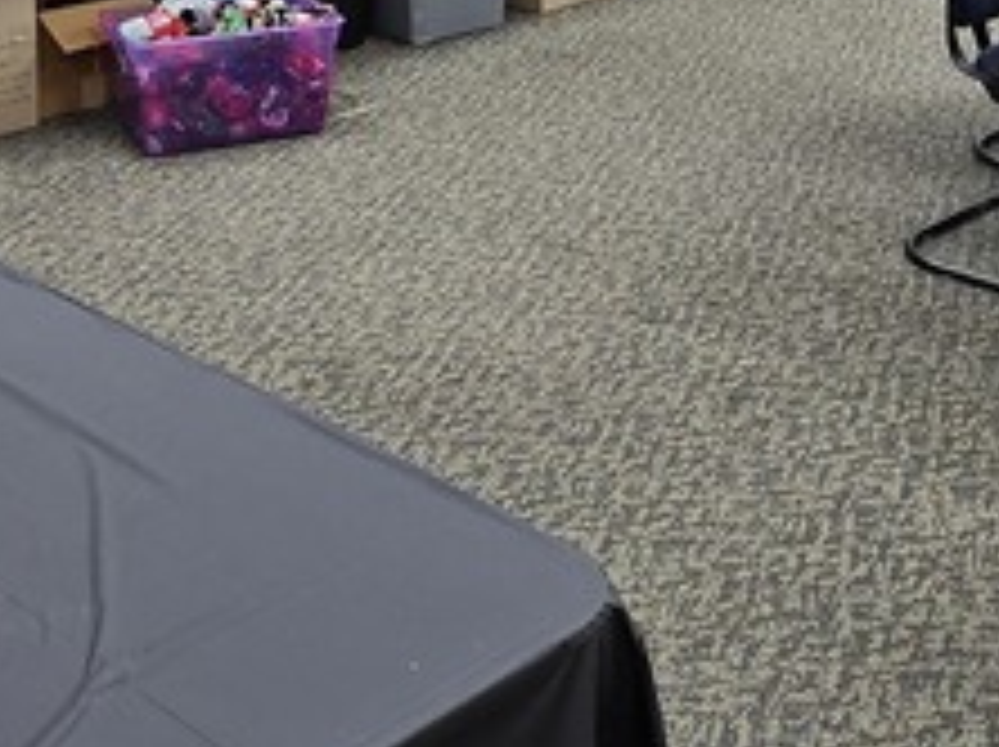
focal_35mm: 60
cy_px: -360
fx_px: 1730
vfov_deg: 20.9
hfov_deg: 32.2
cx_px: 468
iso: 125
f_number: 2.2
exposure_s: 1/60
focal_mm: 2.2
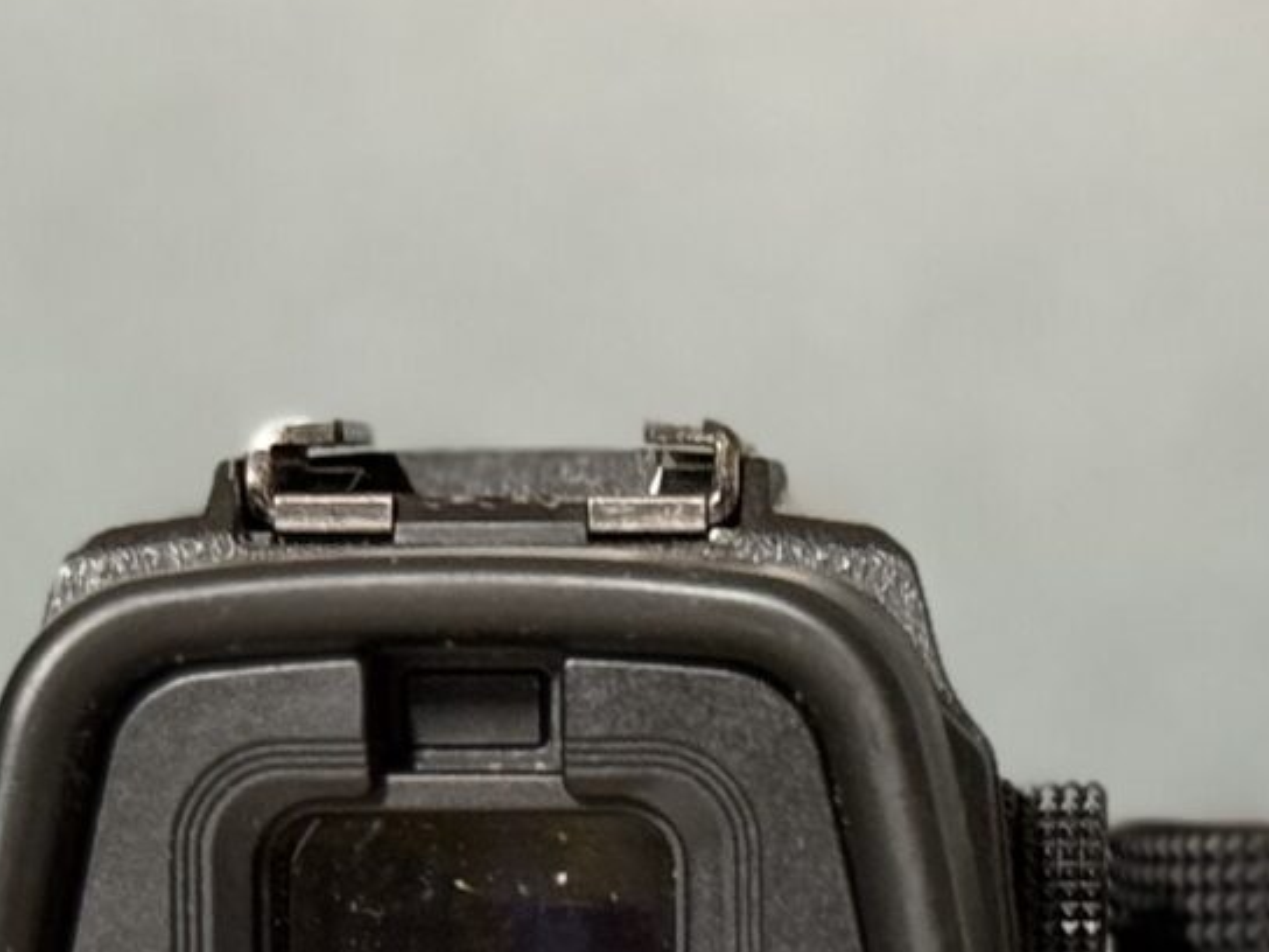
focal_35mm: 226
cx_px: 921
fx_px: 8285
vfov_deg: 6.5
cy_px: 1475
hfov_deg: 8.7
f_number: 1.78
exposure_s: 1/33
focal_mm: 6.76
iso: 200
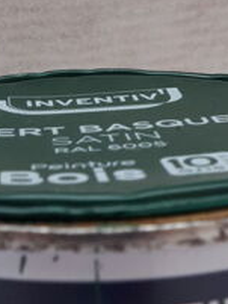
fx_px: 754
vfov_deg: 20.0
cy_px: 439
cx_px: 125
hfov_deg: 17.2
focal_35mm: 86
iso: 40
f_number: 1.9
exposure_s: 1/230
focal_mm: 3.6
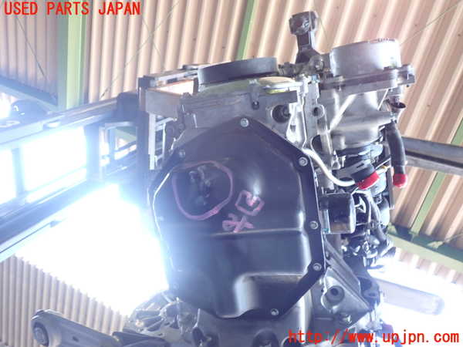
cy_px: 174
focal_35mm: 30
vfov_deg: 46.8
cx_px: 232
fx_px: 401
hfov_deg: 60.0
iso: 200
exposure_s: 1/4
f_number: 6.3
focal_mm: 5.4
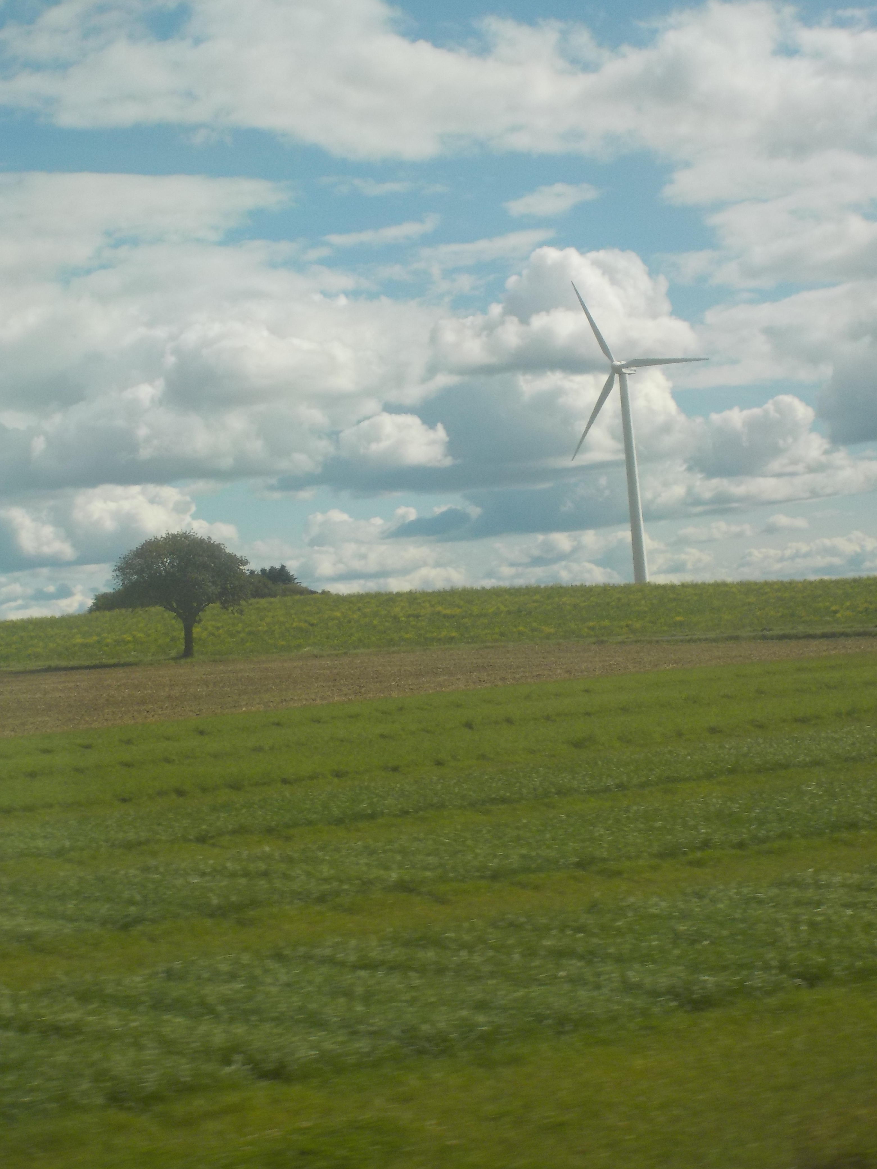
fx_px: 3040
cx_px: 438
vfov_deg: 21.8
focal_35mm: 90
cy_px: 584
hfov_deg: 16.4
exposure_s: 1/250
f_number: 5.9
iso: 125
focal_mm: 12.3
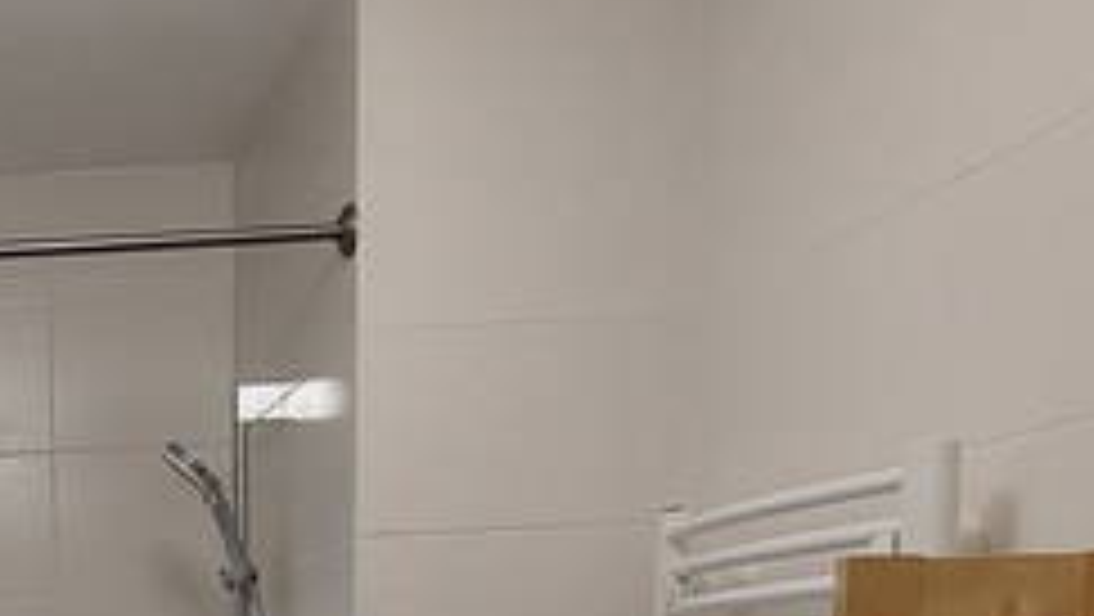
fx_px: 1335
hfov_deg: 35.9
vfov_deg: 21.6
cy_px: 935
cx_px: -185
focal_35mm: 46
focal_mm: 1.74
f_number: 2.2
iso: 160
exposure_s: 1/50
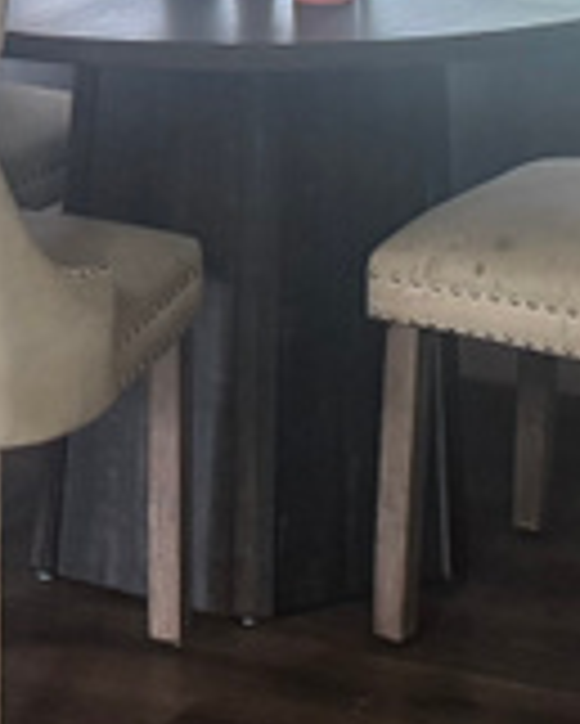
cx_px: 157
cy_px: -319
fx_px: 3194
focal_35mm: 149
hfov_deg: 10.4
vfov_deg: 12.4
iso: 320
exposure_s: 1/40
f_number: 1.78
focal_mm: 6.76
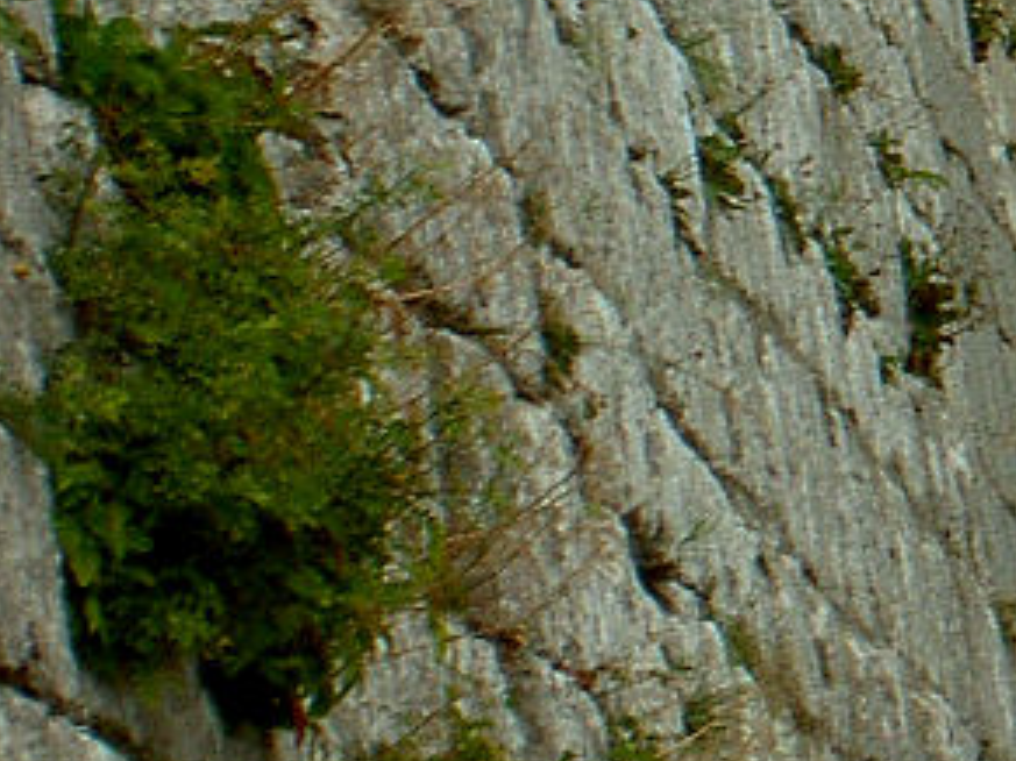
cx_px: 1969
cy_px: -105
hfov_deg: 4.6
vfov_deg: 3.5
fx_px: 12352
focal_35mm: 421
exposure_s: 1/200
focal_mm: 16.8
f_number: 4.9
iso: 50
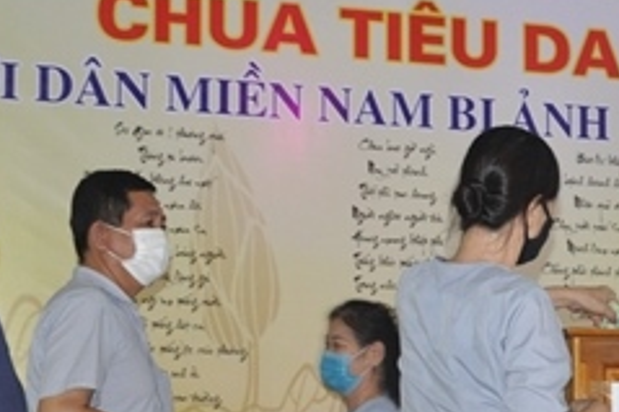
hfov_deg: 19.0
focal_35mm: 106
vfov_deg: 12.8
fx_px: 1821
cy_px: 402
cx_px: 521
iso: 1250
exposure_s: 1/60
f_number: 4.5
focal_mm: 26
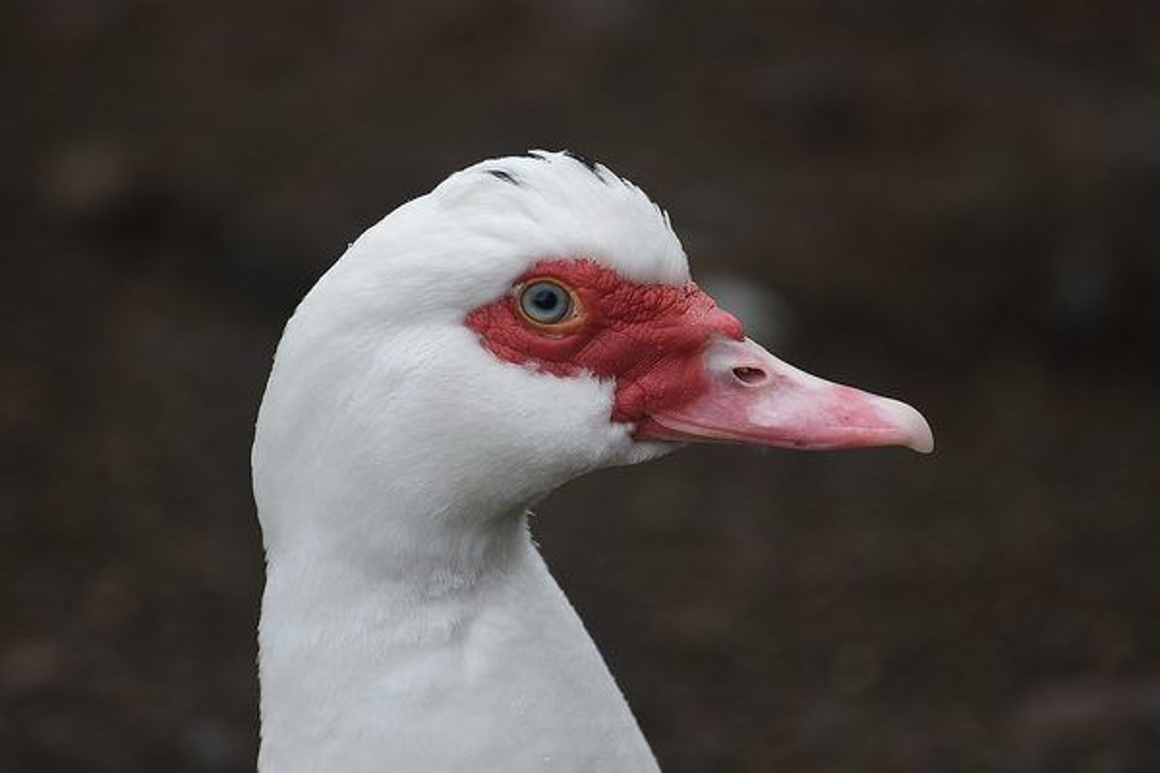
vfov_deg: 3.1
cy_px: 386
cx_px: 580
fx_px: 14499
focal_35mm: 450
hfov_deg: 4.6
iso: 320
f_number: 5.6
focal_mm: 300
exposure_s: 1/250
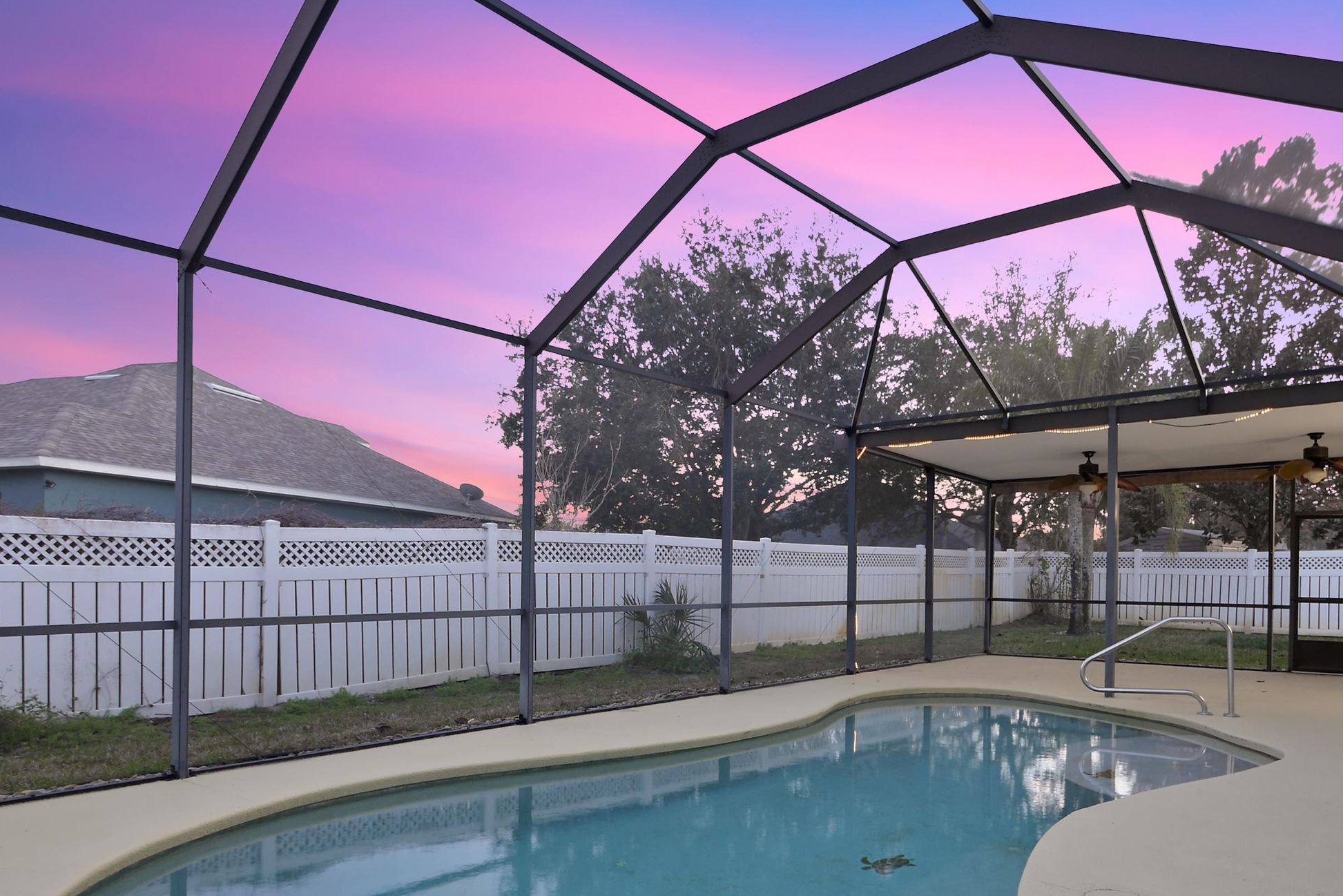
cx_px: 732
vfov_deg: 54.2
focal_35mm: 23
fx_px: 858
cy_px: 584
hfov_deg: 75.9
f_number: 4
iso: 400
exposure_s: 1/5
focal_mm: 7
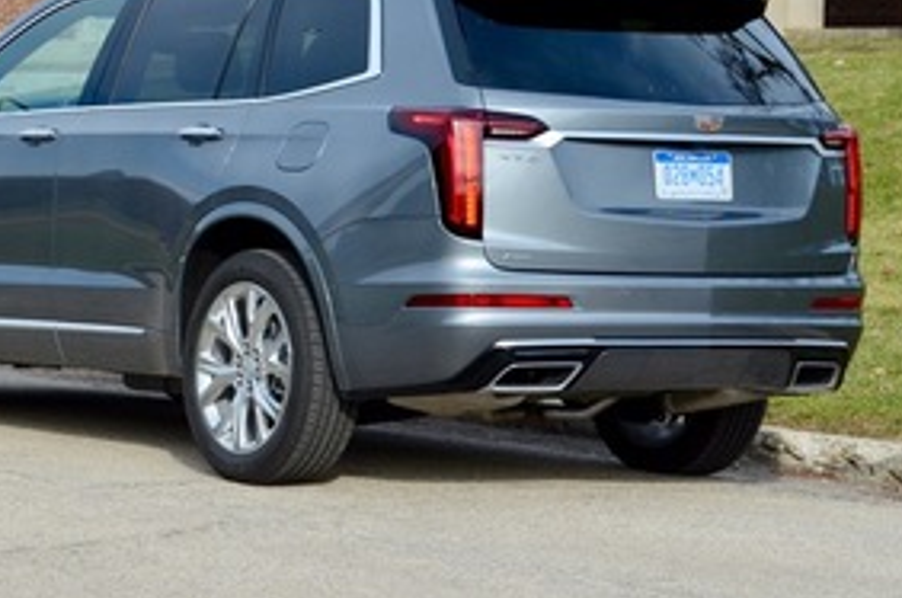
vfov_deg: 9.2
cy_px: 187
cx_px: 313
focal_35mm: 149
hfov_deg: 13.8
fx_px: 3727
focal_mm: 70
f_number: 9
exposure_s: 1/1250
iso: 800
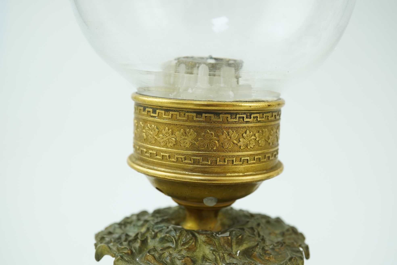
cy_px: 132
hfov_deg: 43.6
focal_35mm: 45
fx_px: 496
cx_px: 198
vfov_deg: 29.9
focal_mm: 30
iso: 640
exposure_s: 1/50
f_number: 10
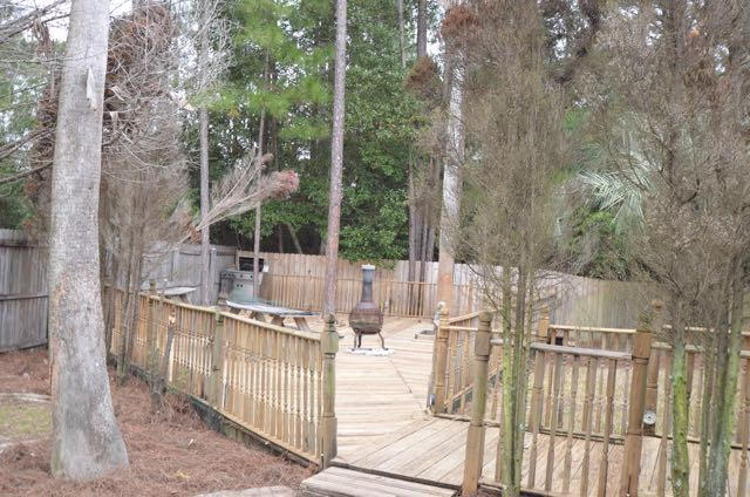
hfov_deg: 53.2
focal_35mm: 36
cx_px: 375
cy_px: 248
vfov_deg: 36.7
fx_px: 749
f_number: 5.6
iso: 400
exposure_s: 1/125
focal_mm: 24
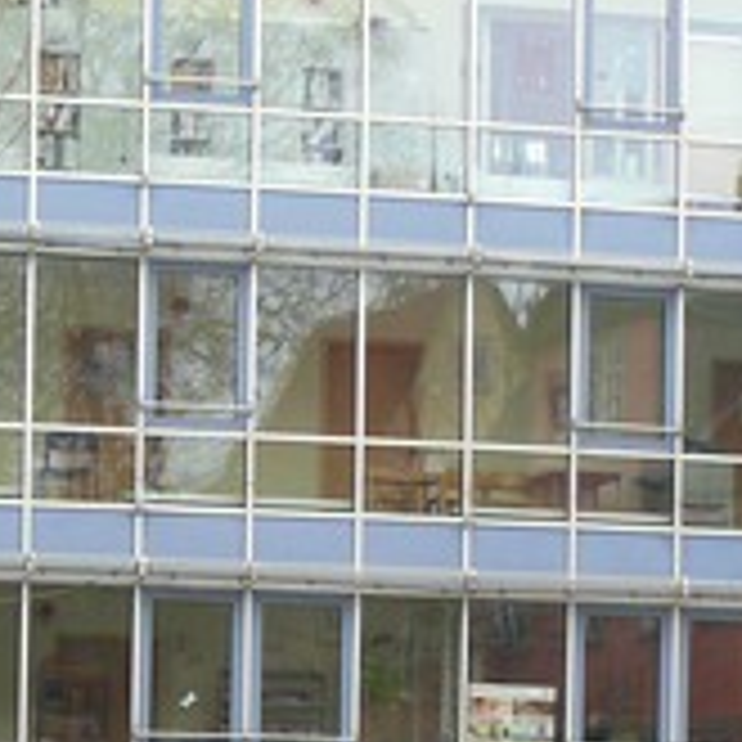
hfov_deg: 12.2
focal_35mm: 141
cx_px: -67
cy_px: 1016
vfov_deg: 12.0
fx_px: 3419
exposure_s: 1/30
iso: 125
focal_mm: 7.4
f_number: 2.8
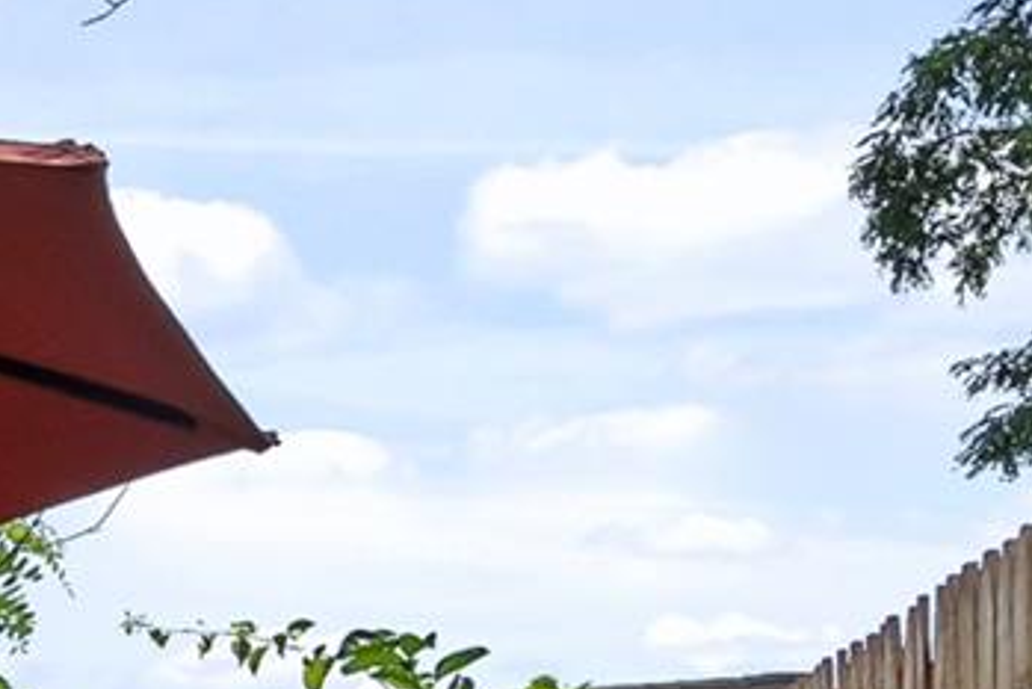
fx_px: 2524
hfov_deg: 16.4
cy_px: 1093
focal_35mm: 88
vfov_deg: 14.3
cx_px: -1141
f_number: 8
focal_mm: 15
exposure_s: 1/60
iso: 400
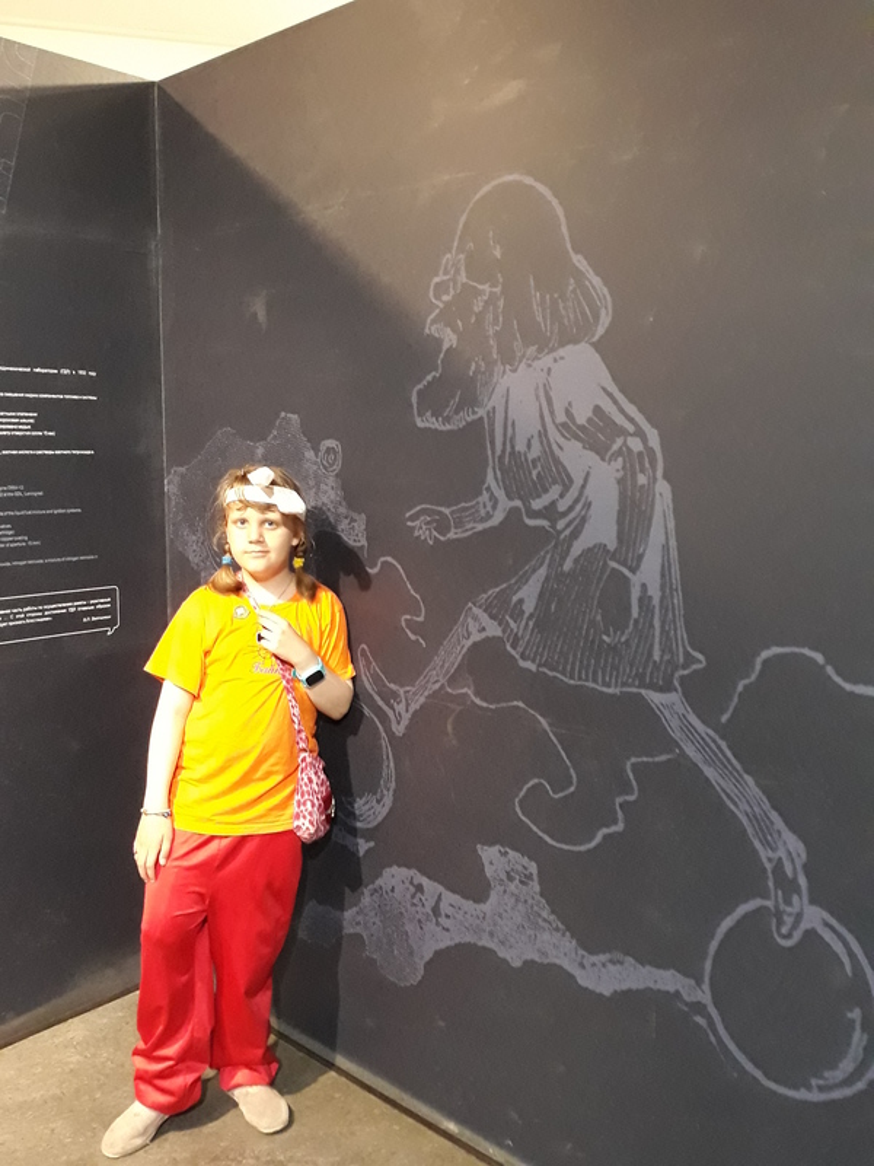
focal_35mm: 27
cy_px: 583
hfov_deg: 51.4
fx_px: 909
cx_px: 437
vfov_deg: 65.3
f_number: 1.7
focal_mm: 3.71
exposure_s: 1/20
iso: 500
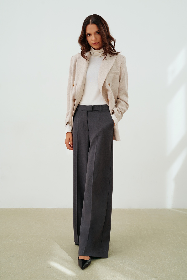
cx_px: 94
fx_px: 327
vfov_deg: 46.4
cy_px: 140
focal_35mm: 42
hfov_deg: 31.9
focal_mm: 42
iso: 125
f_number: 7.1
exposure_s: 1/125
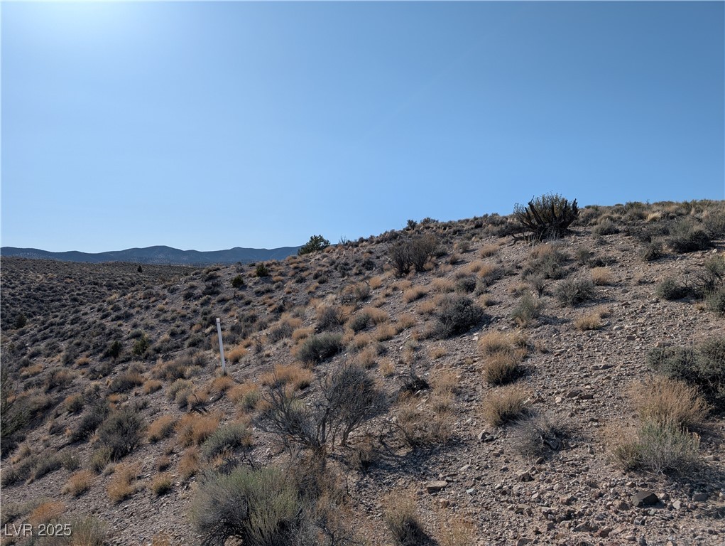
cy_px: 273
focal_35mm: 24
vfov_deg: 56.9
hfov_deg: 71.5
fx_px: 503
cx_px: 362
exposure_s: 1/1825
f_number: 1.68
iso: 18
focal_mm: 6.9
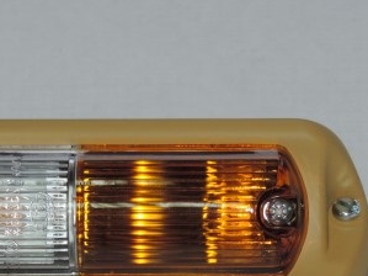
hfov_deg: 5.4
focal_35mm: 364
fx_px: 3868
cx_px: 110
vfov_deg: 4.1
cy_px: 233
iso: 200
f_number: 4.5
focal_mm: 30.3
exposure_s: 1/60
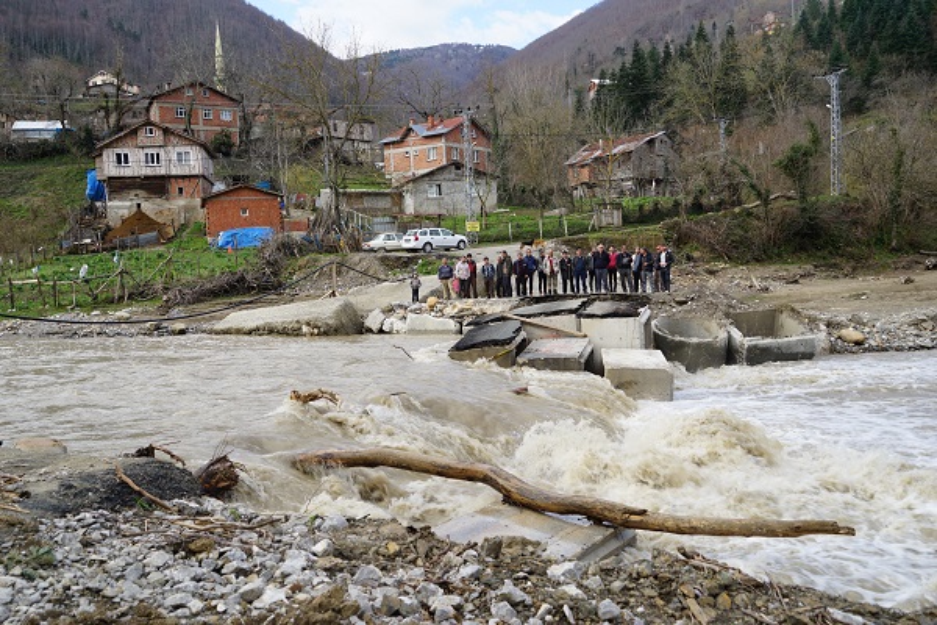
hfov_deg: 58.7
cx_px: 468
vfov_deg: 41.1
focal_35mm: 32
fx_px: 833
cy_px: 312
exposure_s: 1/80
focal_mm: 32
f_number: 8
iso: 100
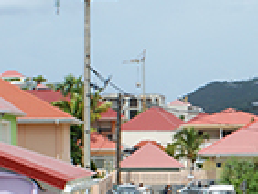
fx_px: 1171
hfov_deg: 12.3
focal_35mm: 157
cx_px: 295
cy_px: 172
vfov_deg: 9.4
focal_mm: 22
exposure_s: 1/250
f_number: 10
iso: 100
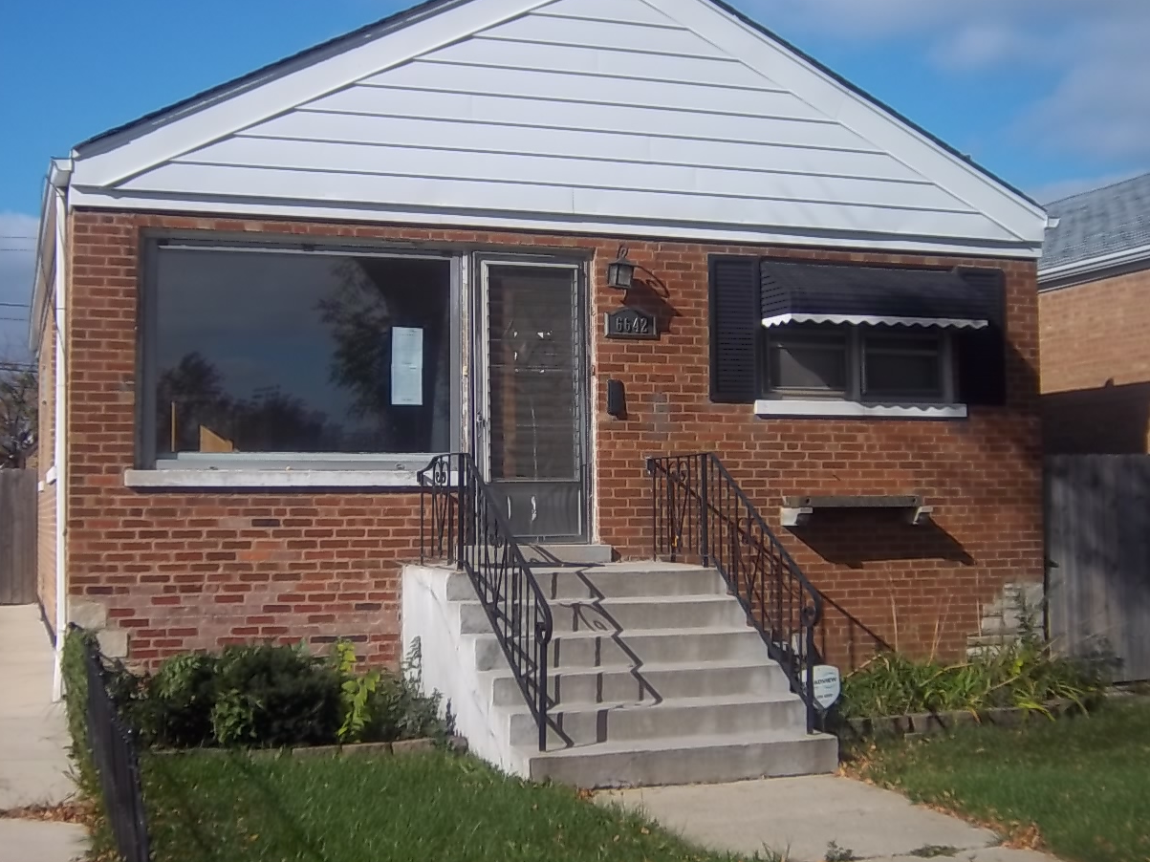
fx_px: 1661
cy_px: 406
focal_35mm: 50
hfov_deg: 38.2
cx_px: 554
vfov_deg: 29.1
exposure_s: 1/320
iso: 64
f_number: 10.28
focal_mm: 8.3
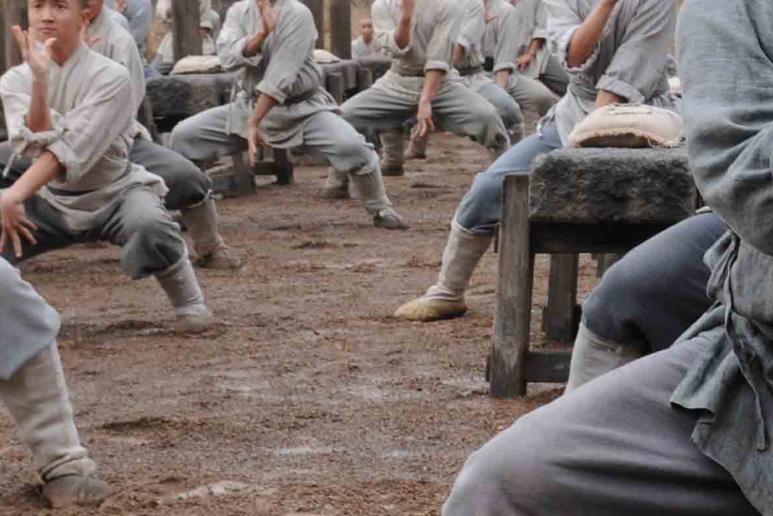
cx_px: 890
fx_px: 2813
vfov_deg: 10.4
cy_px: 74
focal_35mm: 131
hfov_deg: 15.2
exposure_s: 1/200
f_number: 7.1
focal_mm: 24
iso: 200
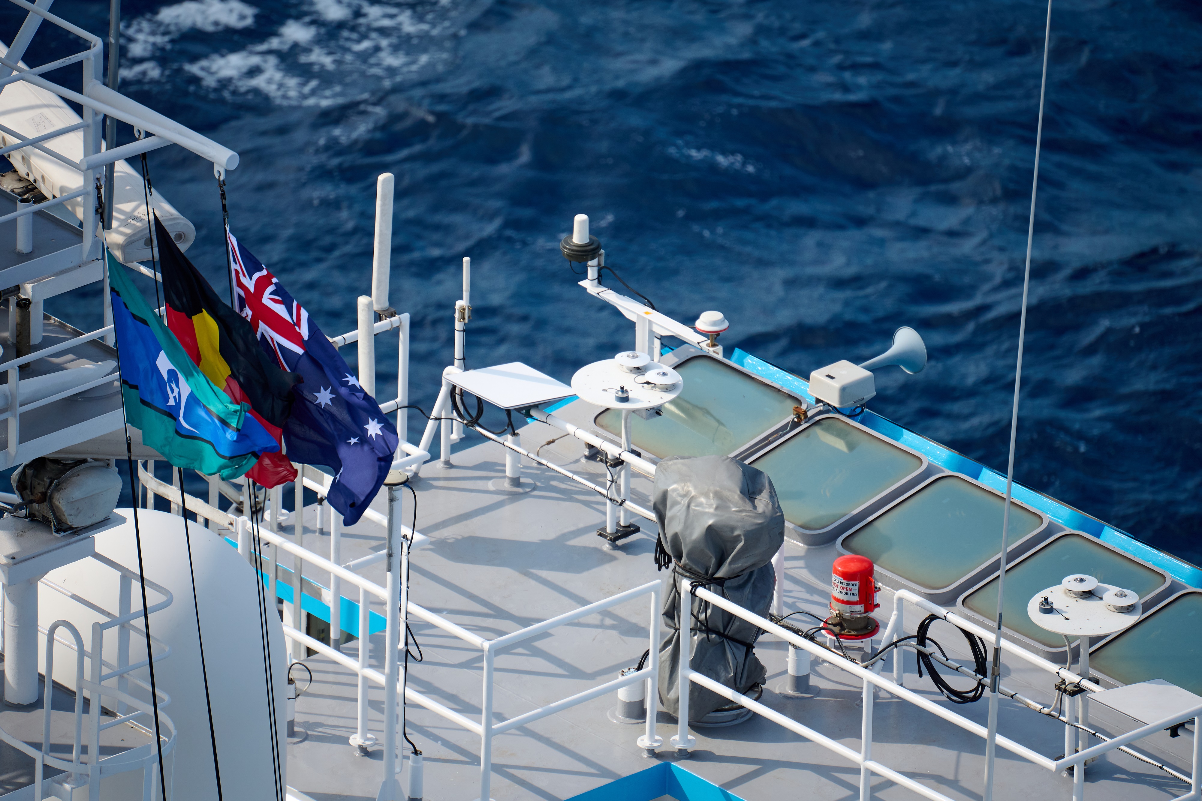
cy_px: 400
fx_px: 18696
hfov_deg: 3.7
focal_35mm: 560
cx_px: 601
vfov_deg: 2.5
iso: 280
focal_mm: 560
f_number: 5.6
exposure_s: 1/1500
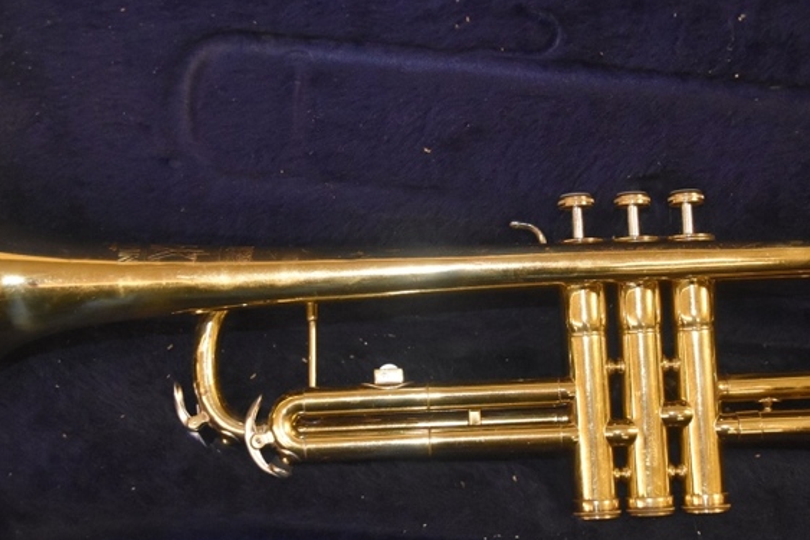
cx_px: 455
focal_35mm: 51
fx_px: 1147
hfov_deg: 38.8
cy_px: 285
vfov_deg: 26.5
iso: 4000
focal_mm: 22
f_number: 3.5
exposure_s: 1/60
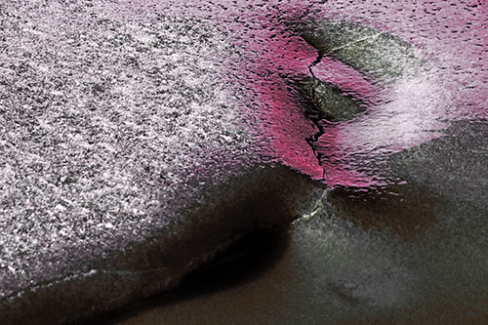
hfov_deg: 14.0
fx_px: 1992
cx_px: 244
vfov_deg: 9.3
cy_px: 162
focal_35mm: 147
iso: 64
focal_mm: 98
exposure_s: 1/200
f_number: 7.1
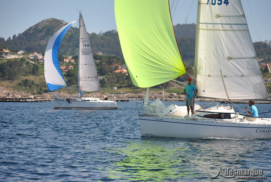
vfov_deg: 9.2
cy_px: 91
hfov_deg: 13.7
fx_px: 1131
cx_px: 136
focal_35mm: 150
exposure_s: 1/500
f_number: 5.6
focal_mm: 100
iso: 100
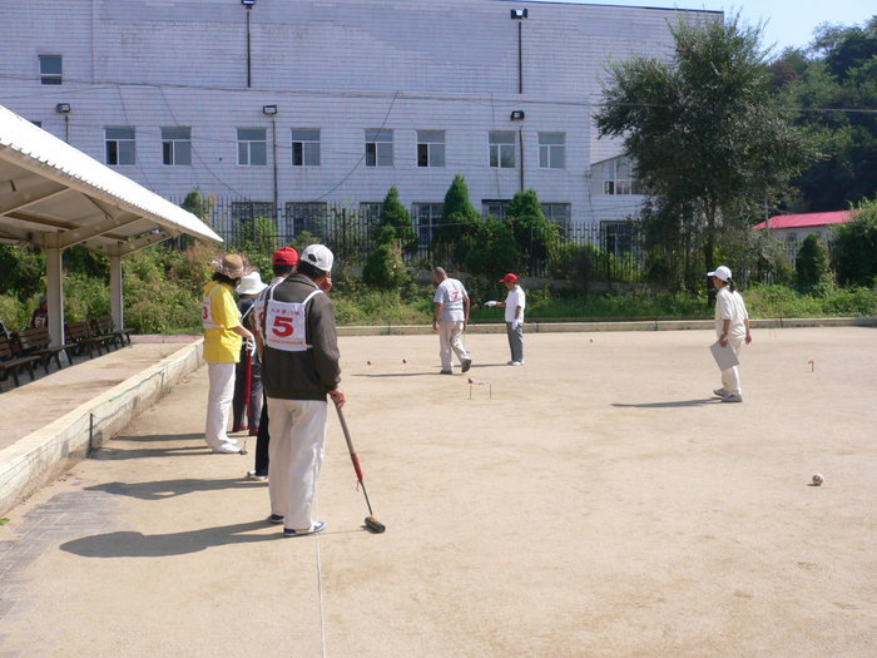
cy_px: 329
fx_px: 887
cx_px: 438
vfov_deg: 40.7
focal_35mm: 35
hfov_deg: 52.6
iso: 100
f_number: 5.6
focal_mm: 5.8
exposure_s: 1/400
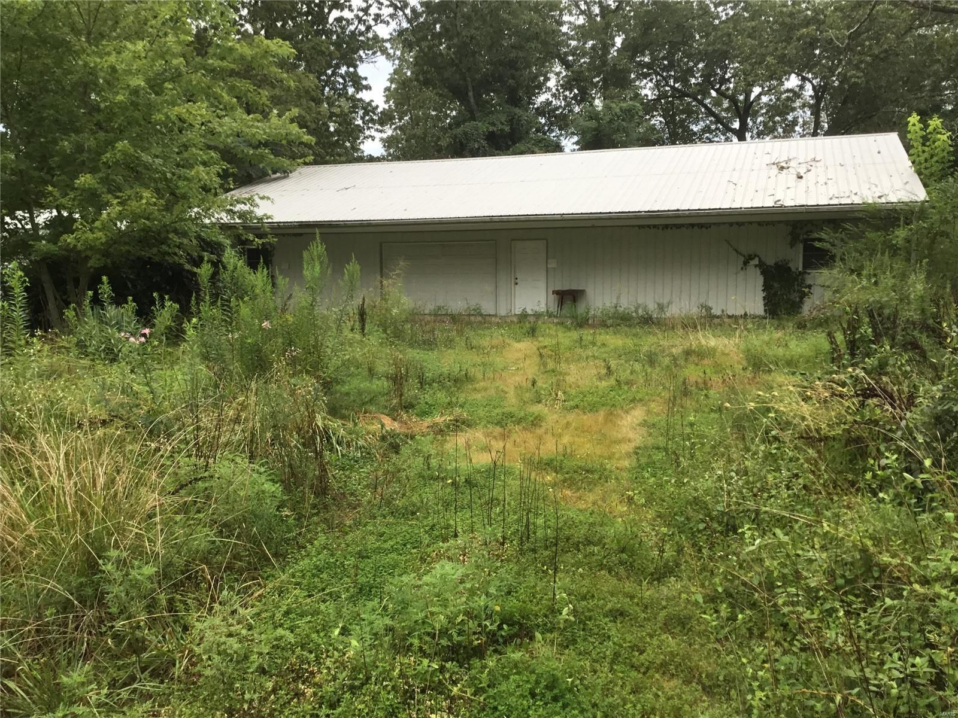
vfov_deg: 45.4
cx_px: 479
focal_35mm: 31
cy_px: 359
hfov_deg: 58.4
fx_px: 858
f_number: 2.4
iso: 40
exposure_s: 1/120
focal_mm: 3.3
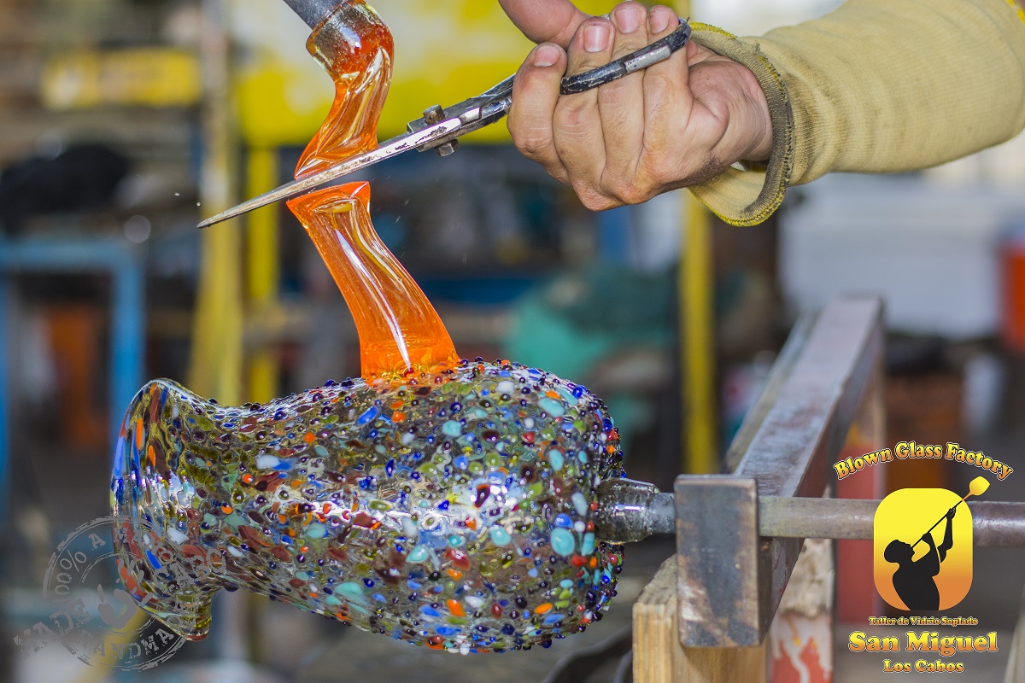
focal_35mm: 75
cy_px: 342
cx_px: 512
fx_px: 2135
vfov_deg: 18.2
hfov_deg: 27.0
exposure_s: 1/250
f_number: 2.4
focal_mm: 50
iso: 400
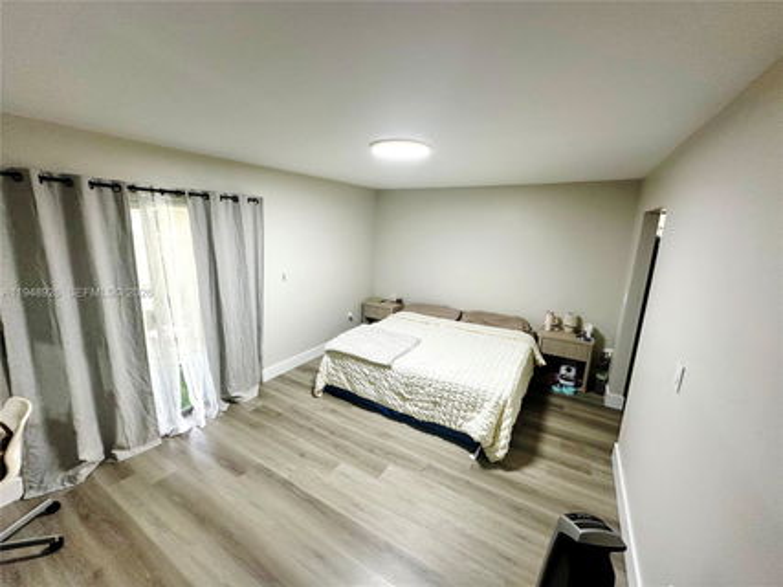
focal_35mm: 14
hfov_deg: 102.1
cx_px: 392
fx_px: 317
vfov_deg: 85.6
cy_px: 294
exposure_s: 1/60
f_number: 2.2
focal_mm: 2.2
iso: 160
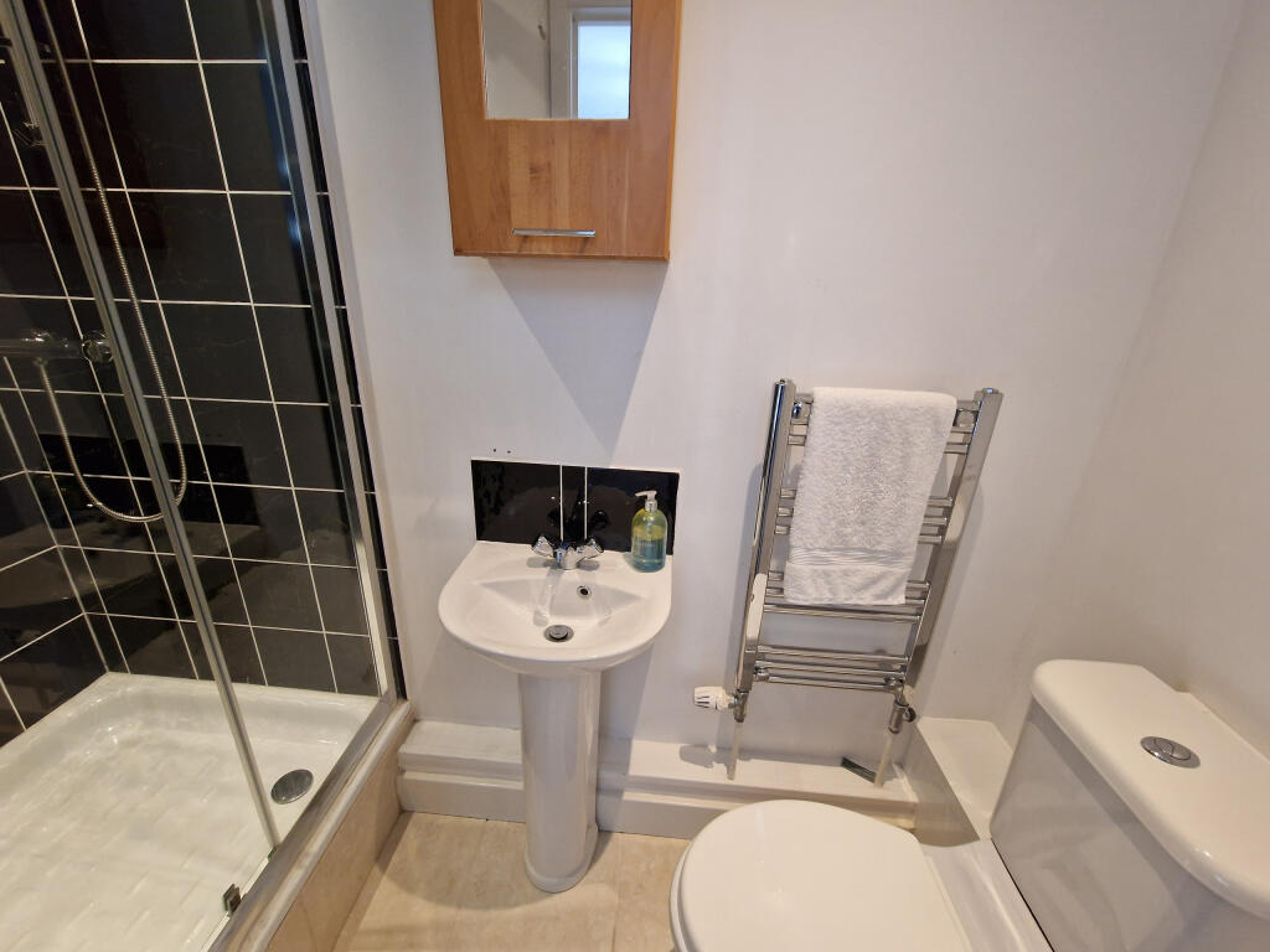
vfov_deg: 89.9
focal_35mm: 13
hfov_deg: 106.2
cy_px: 476
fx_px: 477
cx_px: 635
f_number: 2.2
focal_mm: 2.2
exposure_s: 1/60
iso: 320
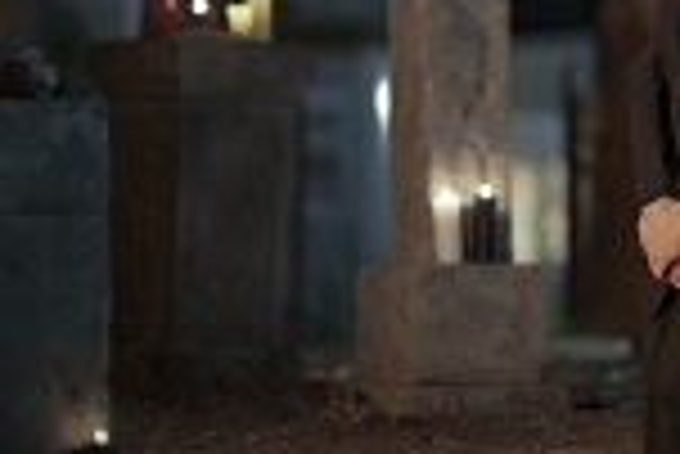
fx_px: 4783
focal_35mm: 253
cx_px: 797
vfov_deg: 5.4
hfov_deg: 8.1
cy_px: -81
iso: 2500
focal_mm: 85
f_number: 1.4
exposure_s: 1/100
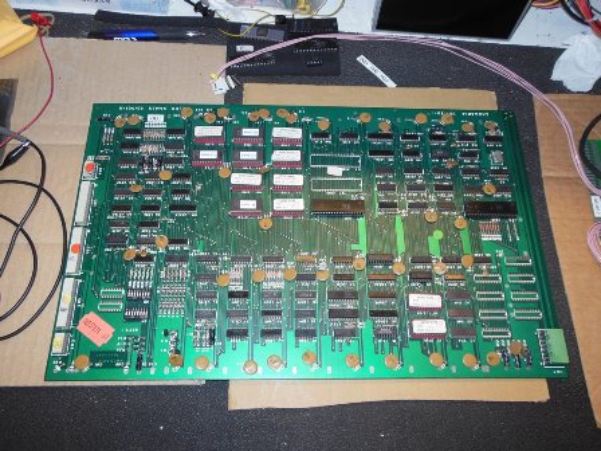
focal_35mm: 29
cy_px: 226
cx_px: 300
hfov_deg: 61.7
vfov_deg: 48.2
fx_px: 503
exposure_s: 1/25
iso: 125
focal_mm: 5.2
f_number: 3.3
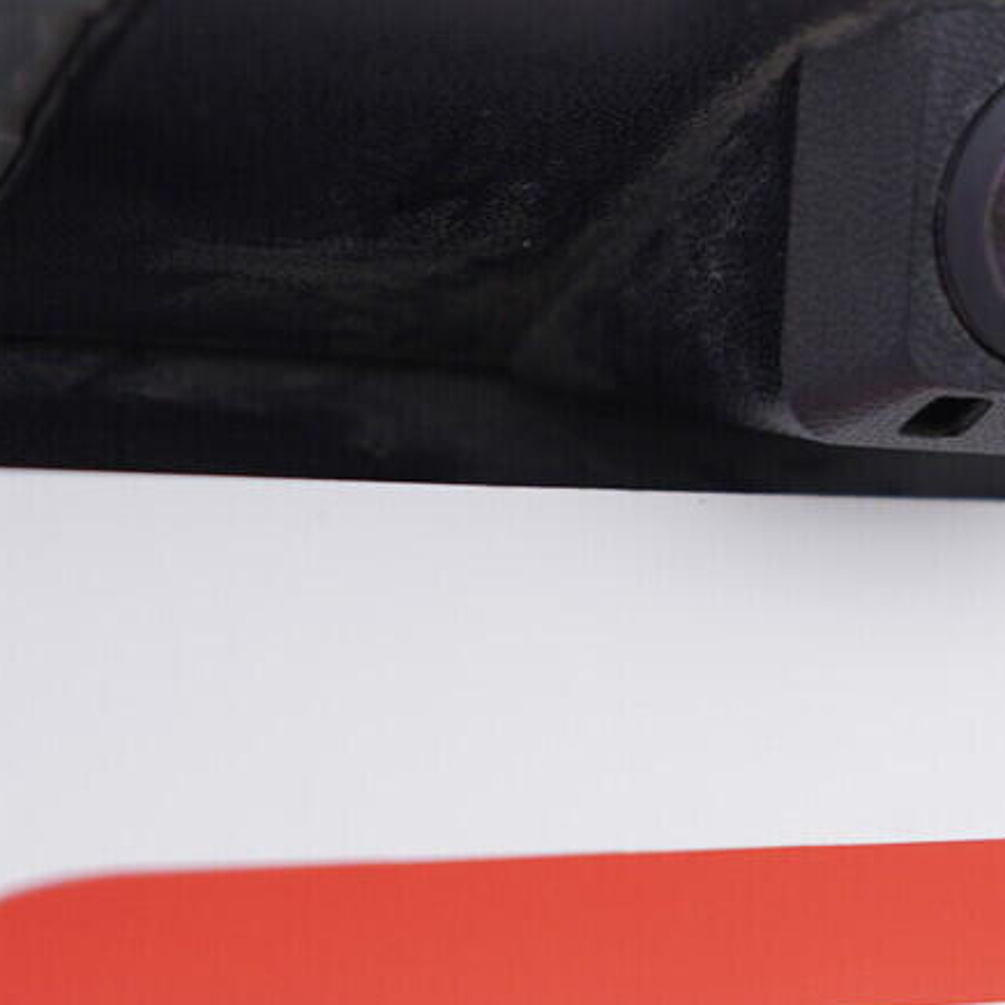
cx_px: 1058
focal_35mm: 101
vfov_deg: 17.1
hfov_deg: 16.8
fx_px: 3318
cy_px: 182
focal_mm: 24
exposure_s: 1/50
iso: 125
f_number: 3.2
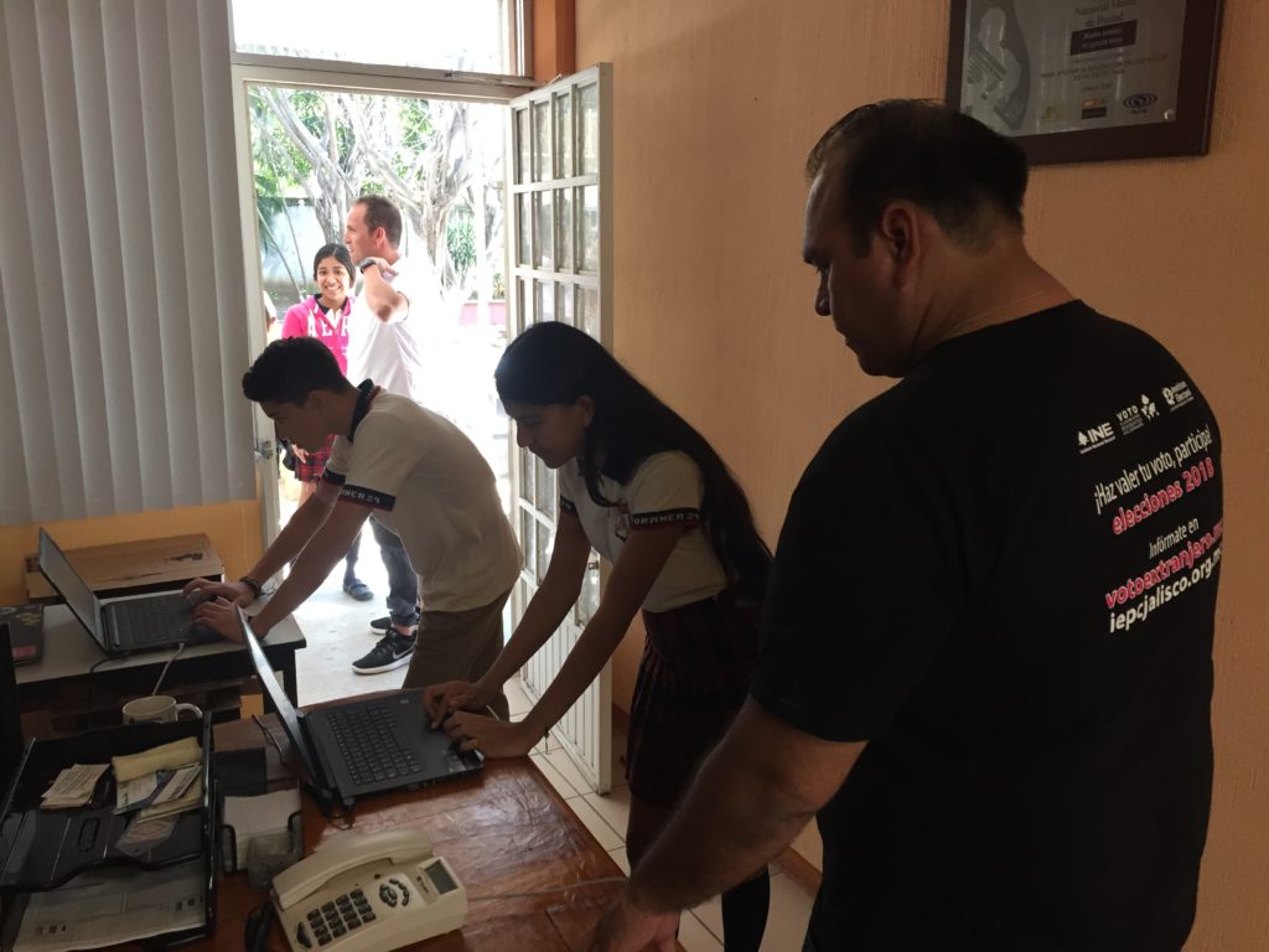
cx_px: 634
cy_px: 476
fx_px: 1063
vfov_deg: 48.2
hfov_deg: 61.7
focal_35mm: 29
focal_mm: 4.15
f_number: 2.2
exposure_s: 1/30
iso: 50
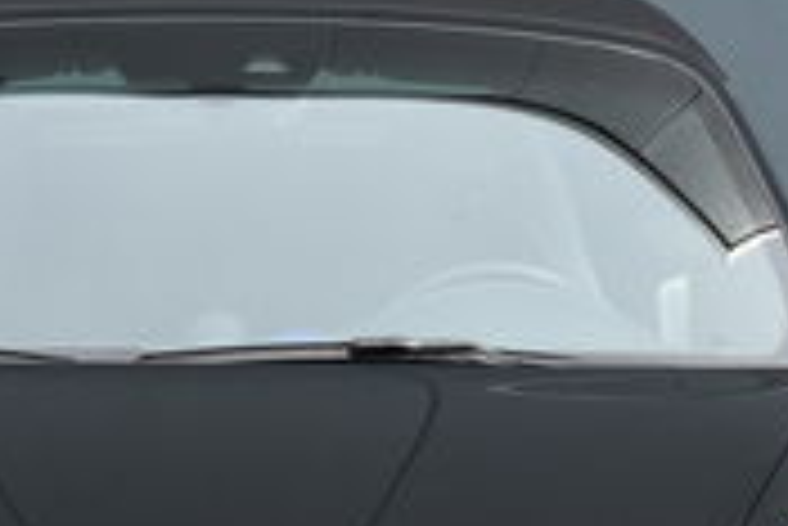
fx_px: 8083
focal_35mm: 369
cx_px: 270
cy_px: 402
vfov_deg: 3.7
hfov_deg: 5.6
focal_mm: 56
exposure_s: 1/800
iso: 800
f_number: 7.1
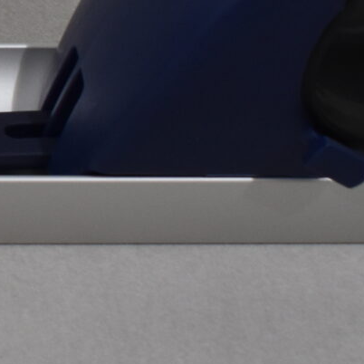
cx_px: -358
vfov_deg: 9.0
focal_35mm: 195
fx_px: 2320
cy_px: 70
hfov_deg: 8.5
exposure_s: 1/125
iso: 400
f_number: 5.6
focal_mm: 24
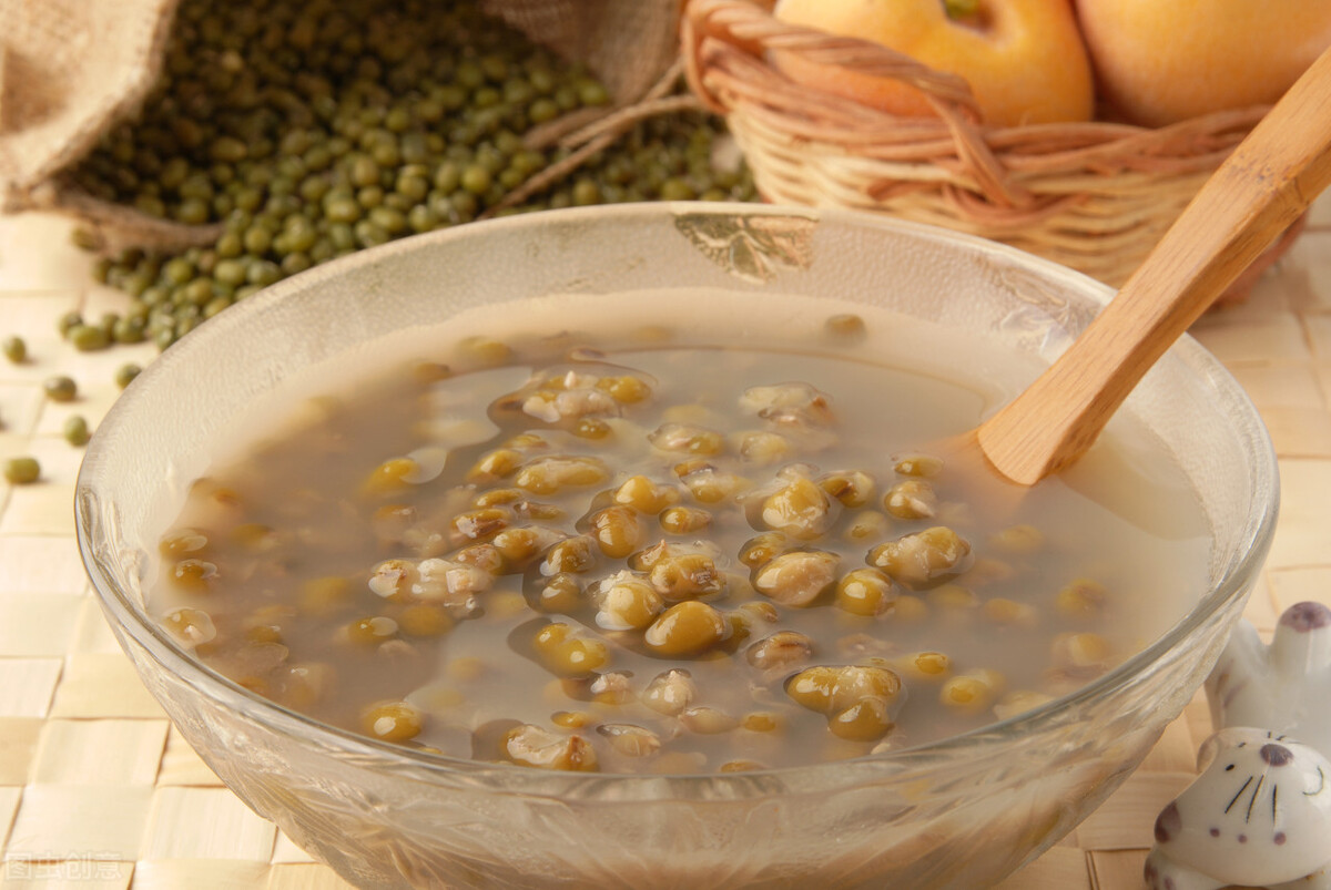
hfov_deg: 18.2
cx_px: 666
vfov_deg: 12.2
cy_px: 445
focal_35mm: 112
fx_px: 4164
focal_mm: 75
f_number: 18
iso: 100
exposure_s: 1/125
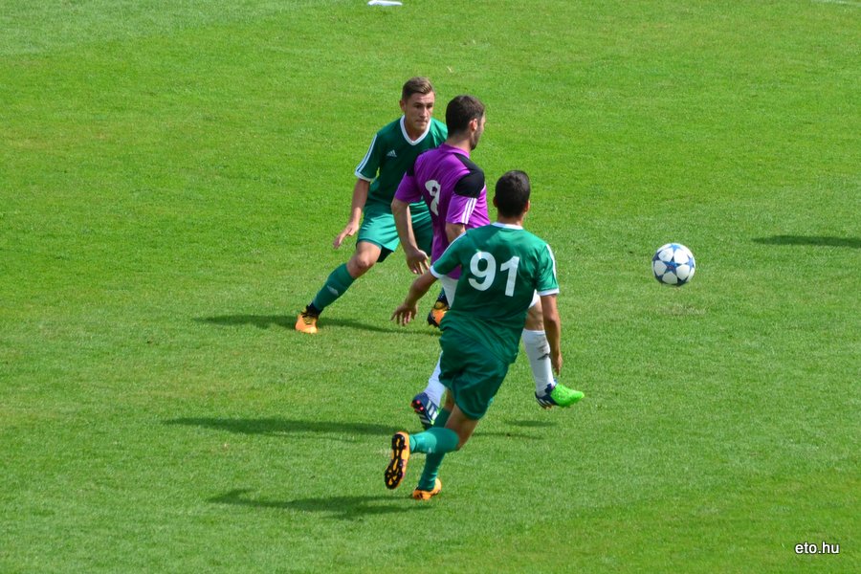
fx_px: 9685
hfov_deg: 5.1
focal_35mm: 405
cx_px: 430
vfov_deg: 3.4
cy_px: 287
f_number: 6.3
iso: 640
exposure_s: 1/2500
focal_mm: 270
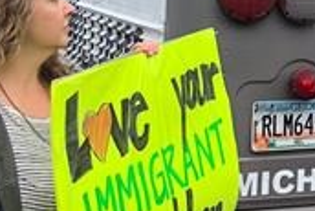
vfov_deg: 12.3
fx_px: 963
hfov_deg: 17.0
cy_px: -22
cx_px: 454
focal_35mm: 110
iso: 20
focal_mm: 4
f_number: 1.8
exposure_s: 1/800
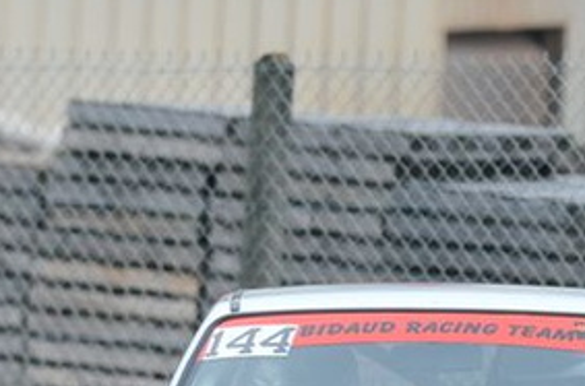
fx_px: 14309
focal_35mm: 883
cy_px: 418
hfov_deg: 2.3
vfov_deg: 1.5
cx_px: 374
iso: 800
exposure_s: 1/800
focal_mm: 210
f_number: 6.3
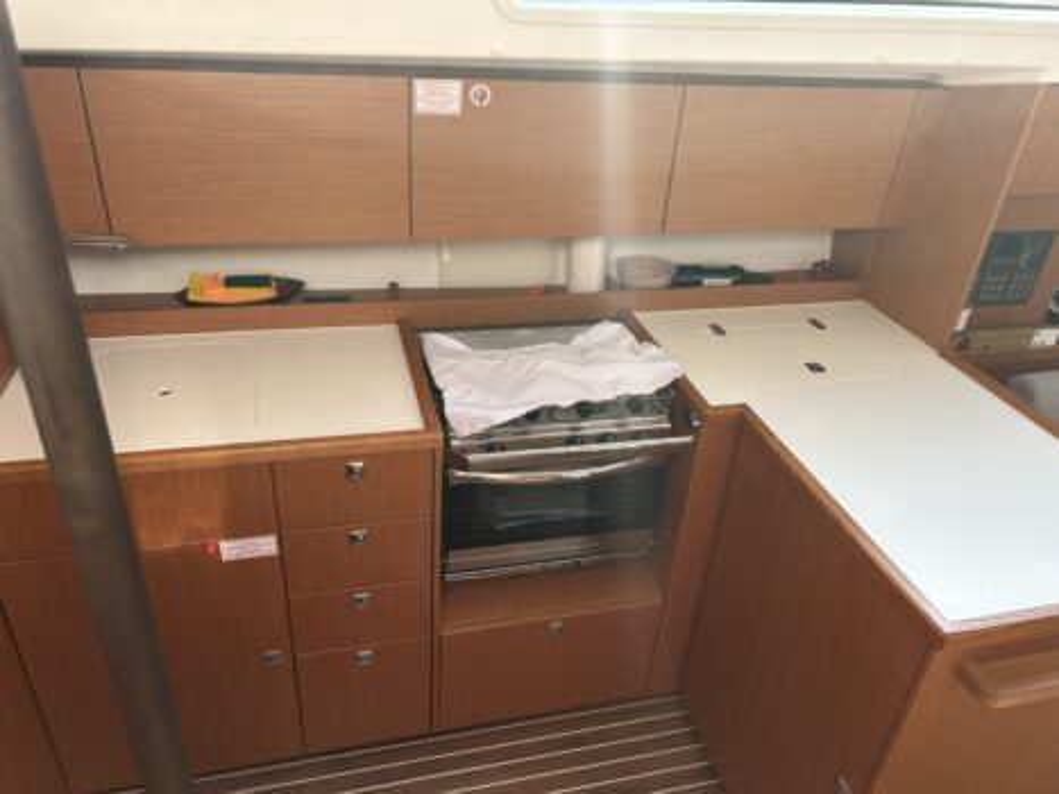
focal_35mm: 26
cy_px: 397
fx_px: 795
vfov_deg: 53.0
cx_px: 530
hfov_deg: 67.3
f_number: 1.5
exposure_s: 1/121
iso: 40
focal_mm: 5.7
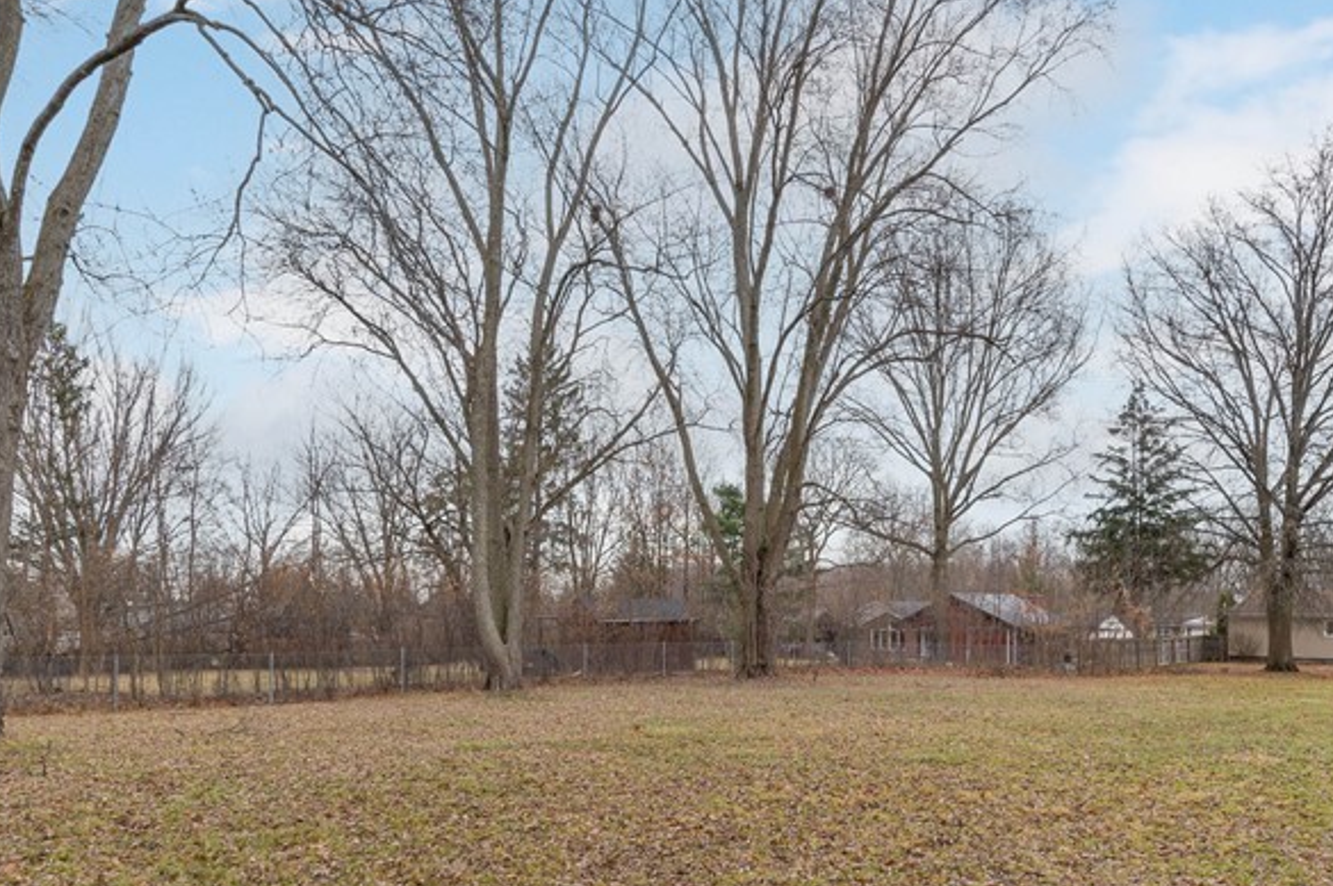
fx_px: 962
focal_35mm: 26
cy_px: 612
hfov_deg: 69.2
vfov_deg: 48.4
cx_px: 737
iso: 200
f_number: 8
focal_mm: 14
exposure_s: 1/320
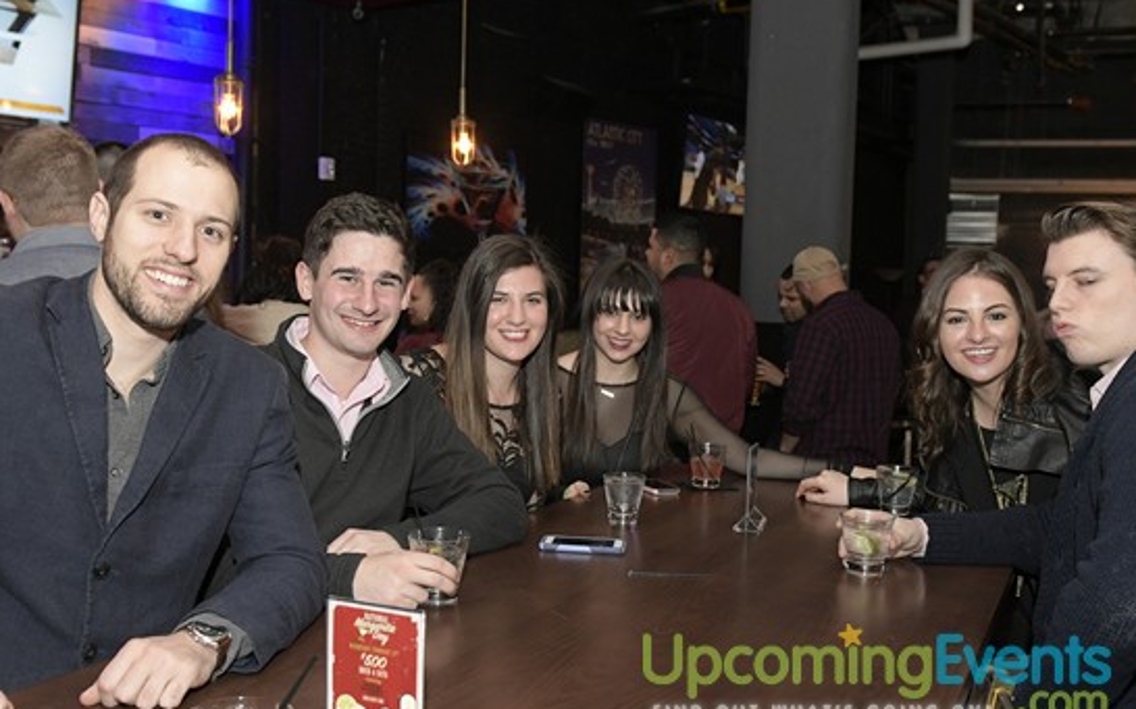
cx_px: 570
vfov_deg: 34.4
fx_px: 1145
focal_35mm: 37
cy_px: 369
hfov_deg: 52.8
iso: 2000
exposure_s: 1/100
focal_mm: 24
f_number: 4
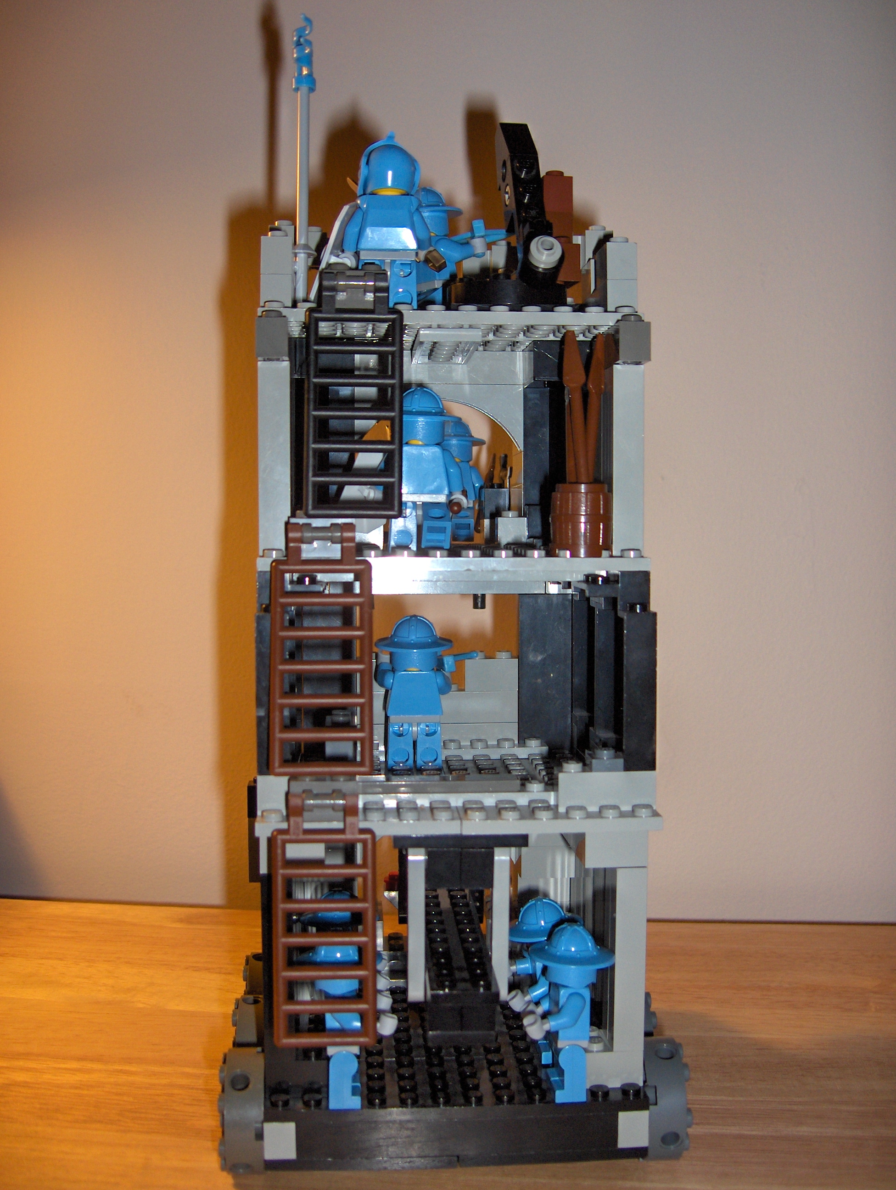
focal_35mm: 39
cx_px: 448
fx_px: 1342
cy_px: 595
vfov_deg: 47.8
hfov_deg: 36.9
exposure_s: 1/60
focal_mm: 8
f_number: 2.8
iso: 100
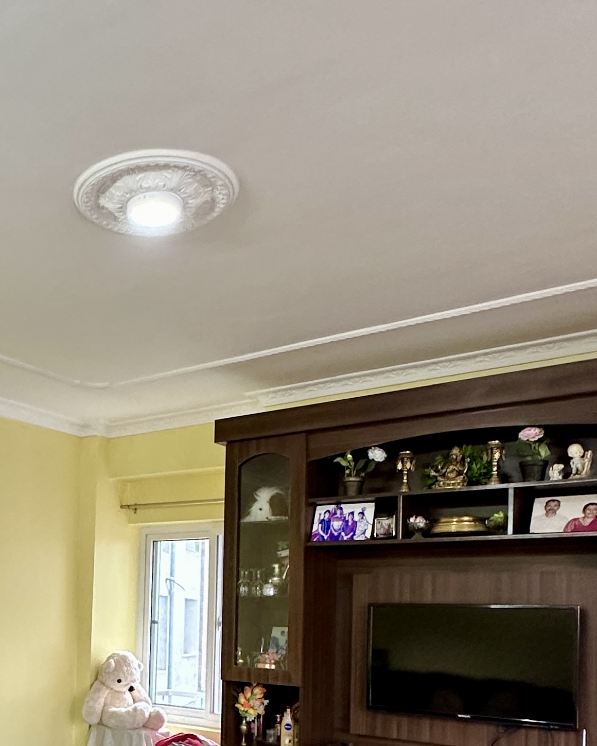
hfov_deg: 36.3
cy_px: 590
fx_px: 839
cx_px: 39
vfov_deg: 45.6
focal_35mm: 38
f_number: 2.2
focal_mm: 2.22
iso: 320
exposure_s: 1/95
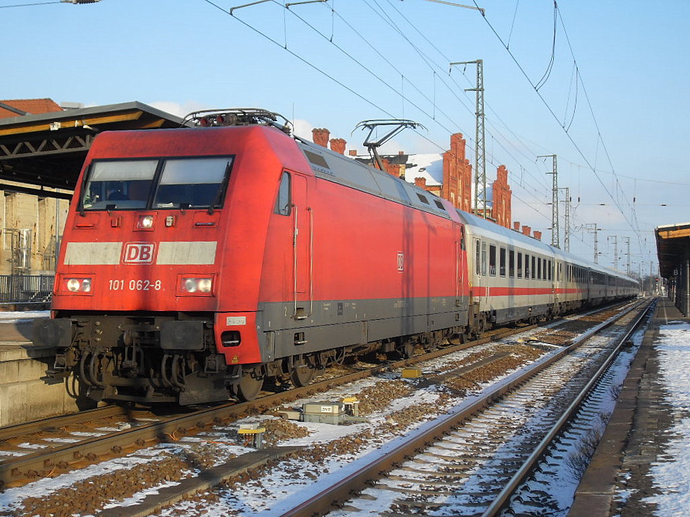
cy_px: 258
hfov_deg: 32.7
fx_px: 1176
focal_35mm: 59
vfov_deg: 24.8
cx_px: 345
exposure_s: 1/350
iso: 80
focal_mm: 10.1
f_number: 3.7
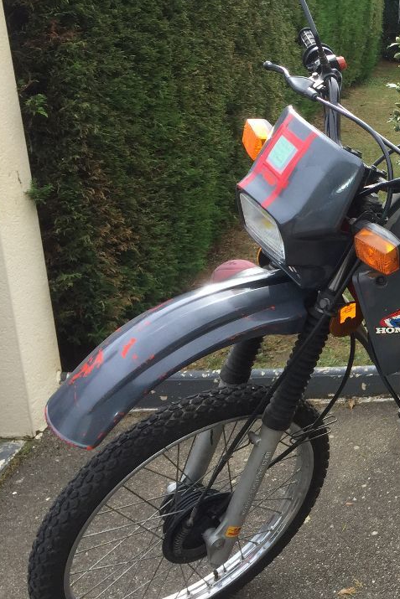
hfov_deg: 22.3
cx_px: 530
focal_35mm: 54
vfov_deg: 36.9
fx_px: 899
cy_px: 318
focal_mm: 4.15
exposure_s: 1/608
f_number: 2.2
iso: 32
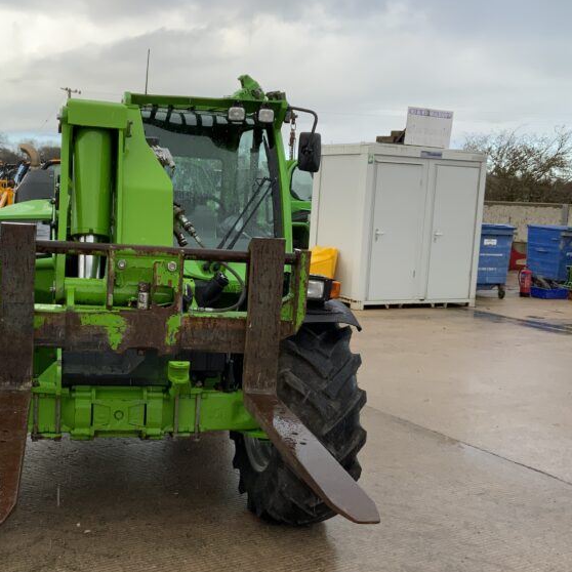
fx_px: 879
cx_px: 211
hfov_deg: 35.8
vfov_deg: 36.0
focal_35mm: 47
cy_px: 309
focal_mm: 3
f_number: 1.8
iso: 16
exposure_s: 1/389
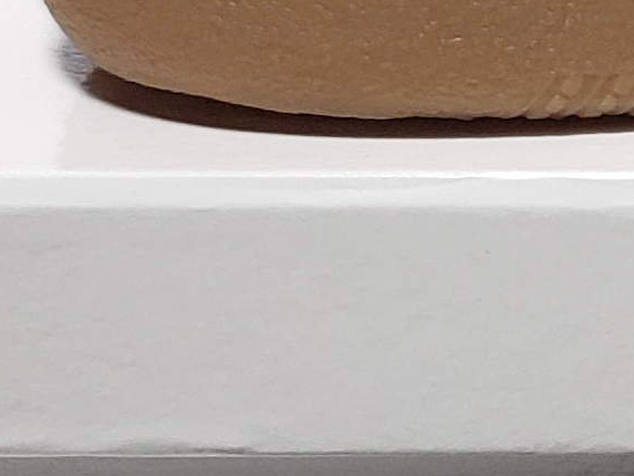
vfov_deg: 8.1
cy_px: 445
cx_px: 1145
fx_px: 3352
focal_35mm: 183
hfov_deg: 10.2
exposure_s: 1/377
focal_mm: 4.3
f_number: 1.5
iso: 50
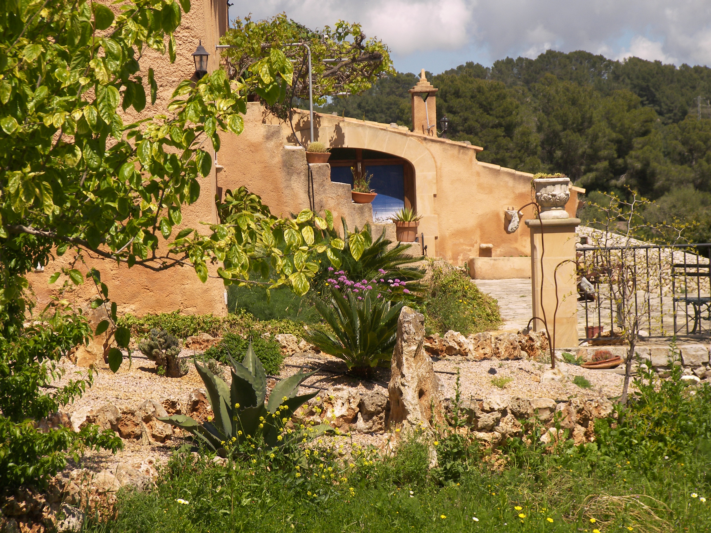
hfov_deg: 17.0
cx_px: 356
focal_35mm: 116
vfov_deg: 12.8
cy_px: 266
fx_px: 2383
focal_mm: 24.3
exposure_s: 1/640
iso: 50
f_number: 4
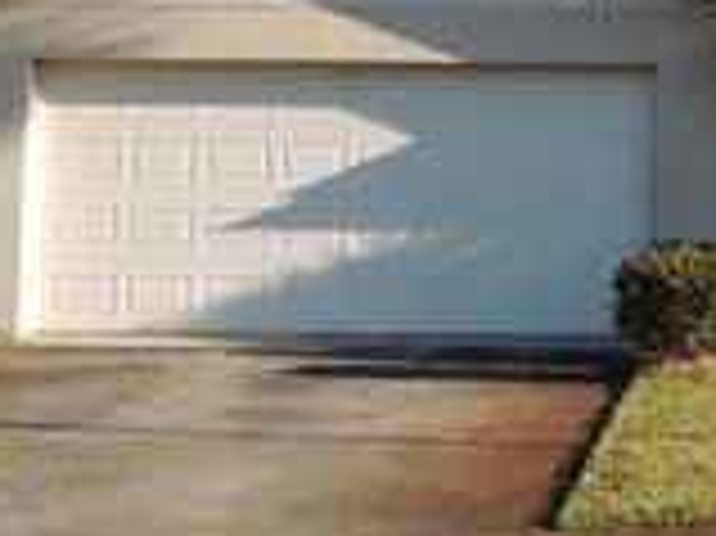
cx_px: 883
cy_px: 38
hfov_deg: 17.9
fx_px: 2150
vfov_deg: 14.1
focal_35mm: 104
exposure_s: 1/640
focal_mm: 5.8
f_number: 3.2
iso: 100
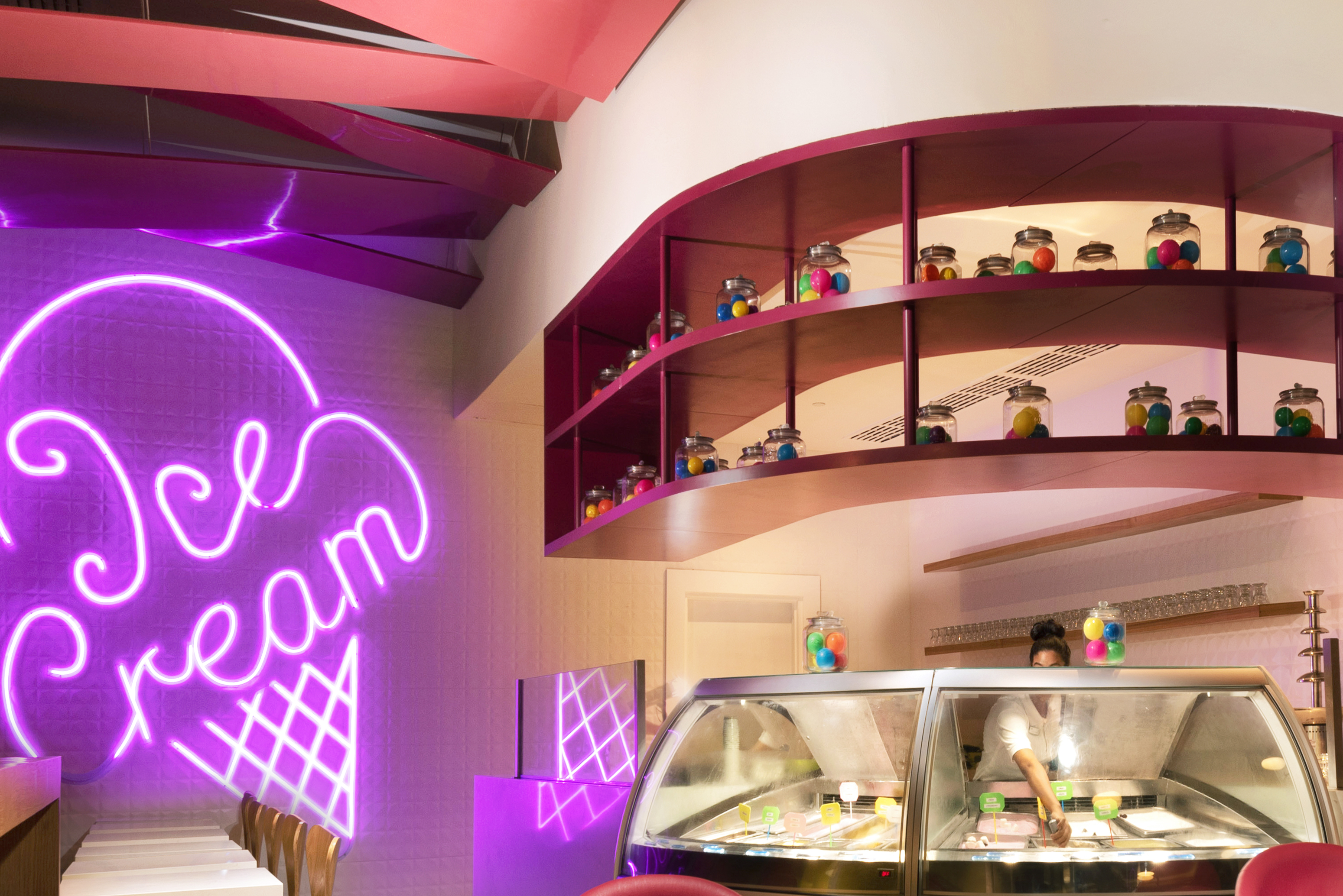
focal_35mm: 33
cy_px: 679
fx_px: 1232
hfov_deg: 56.0
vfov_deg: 38.9
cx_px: 891
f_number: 9
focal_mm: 17
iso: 320
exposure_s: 1/15
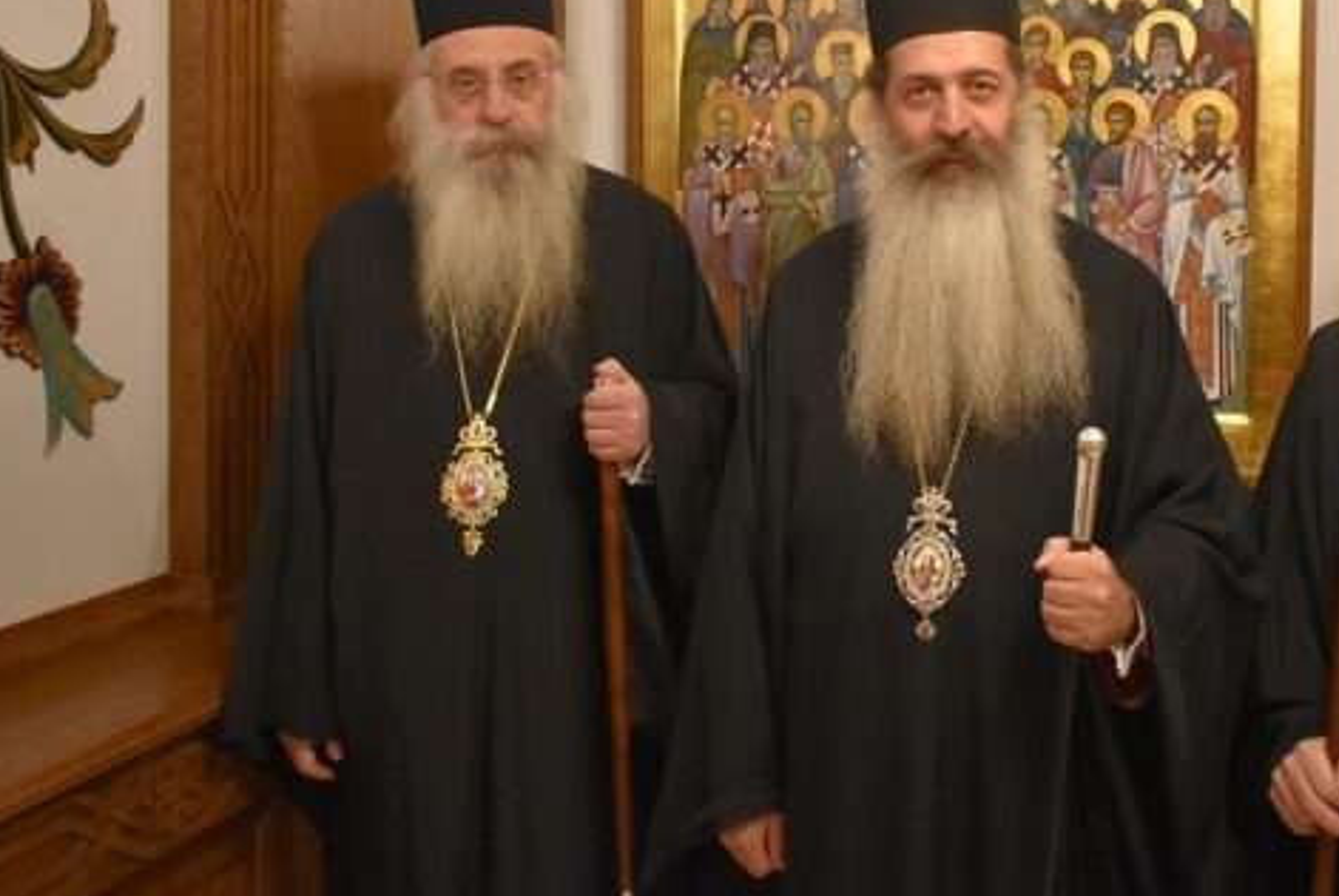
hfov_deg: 44.7
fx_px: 1601
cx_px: 904
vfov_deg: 30.8
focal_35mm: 43
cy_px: 243
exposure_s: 1/125
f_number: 3.5
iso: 2500
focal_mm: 18
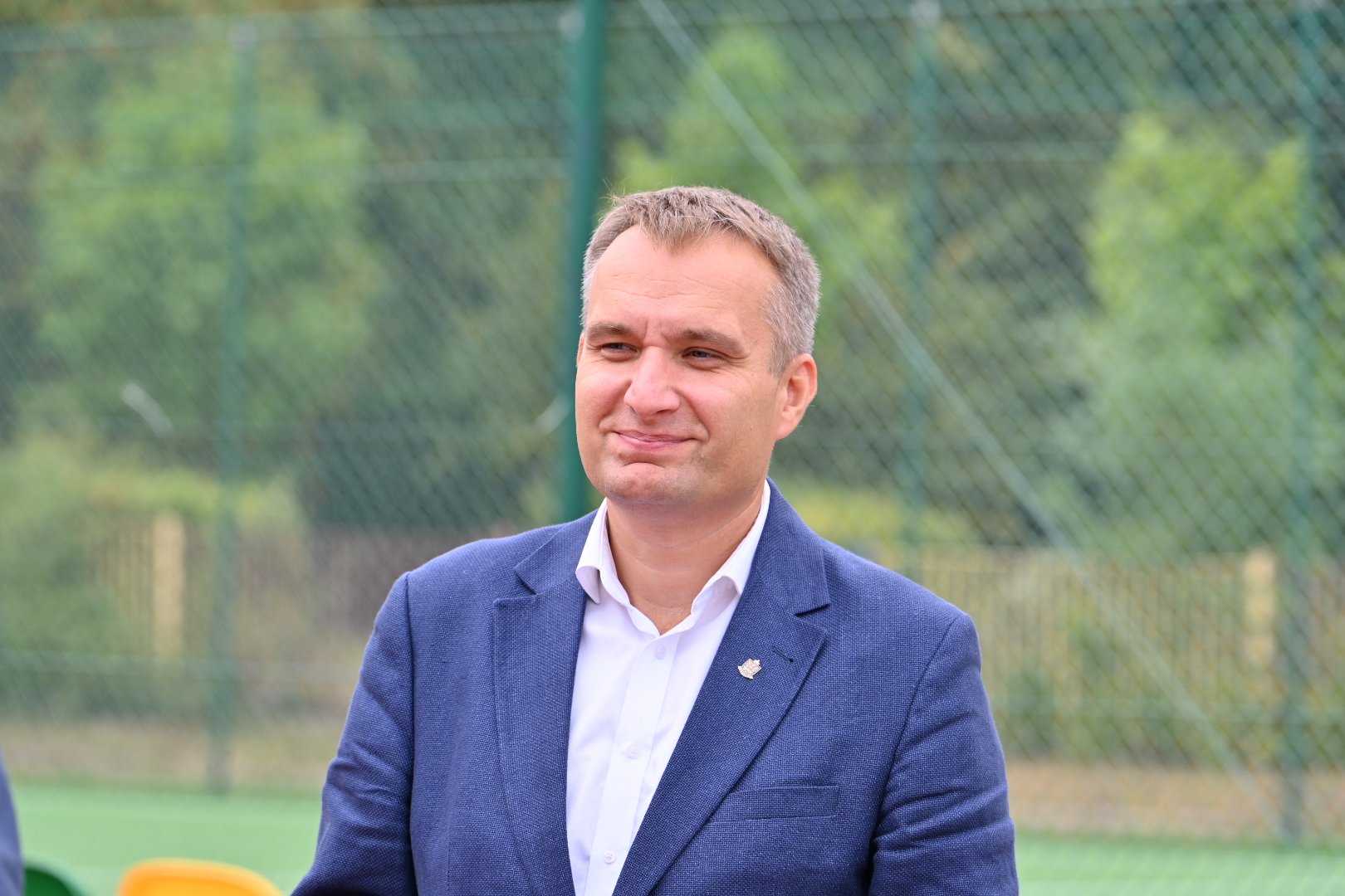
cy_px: 448
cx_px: 672
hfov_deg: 11.4
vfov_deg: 7.6
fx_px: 6724
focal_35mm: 180
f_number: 6.3
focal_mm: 180
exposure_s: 1/100
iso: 100
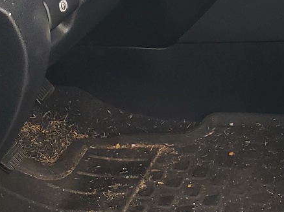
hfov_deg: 18.5
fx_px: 779
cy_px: -100
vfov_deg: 14.6
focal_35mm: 95
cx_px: 412
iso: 50
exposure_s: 1/133
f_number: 1.5
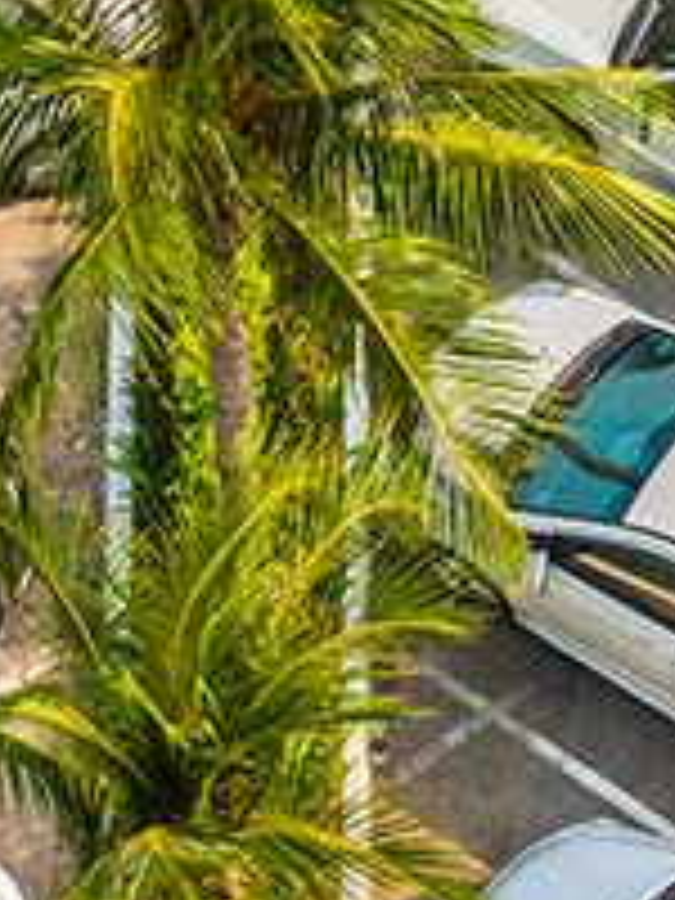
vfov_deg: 4.6
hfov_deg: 3.4
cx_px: 248
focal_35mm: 433
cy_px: 340
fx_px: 11258
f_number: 13
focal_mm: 120
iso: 200
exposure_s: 1/400
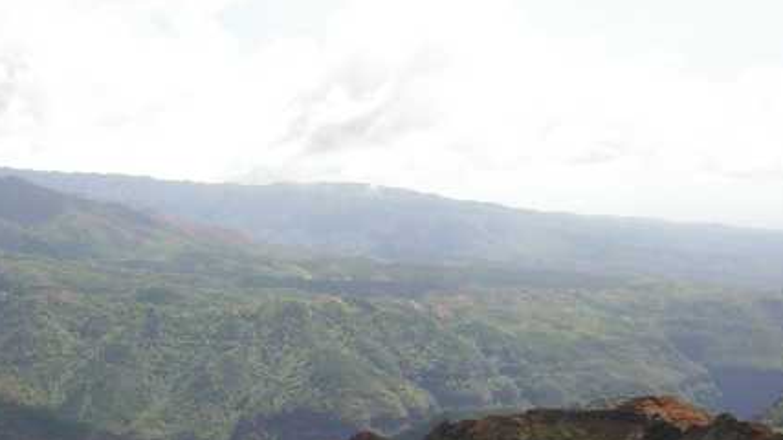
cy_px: 406
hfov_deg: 36.1
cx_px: 235
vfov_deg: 20.6
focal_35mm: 57
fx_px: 1183
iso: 50
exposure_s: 1/228
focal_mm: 4.7
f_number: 5.2
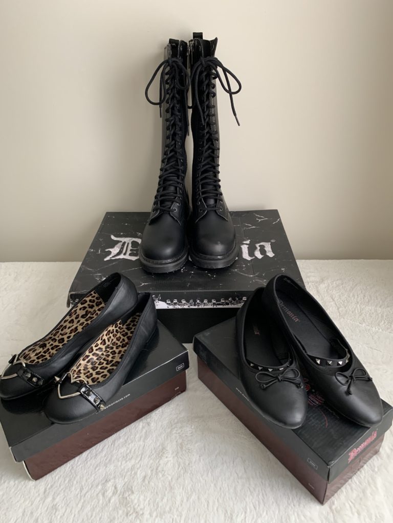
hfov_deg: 53.1
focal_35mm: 26
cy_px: 262
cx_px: 196
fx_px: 394
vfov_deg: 67.3
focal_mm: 4.25
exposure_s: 1/60
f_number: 1.8
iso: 200
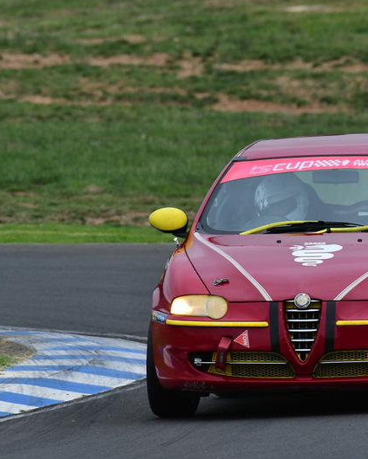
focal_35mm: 1062
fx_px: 14458
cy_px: 229
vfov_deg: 1.8
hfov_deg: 1.5
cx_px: 328
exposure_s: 1/640
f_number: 10
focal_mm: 500
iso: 2000
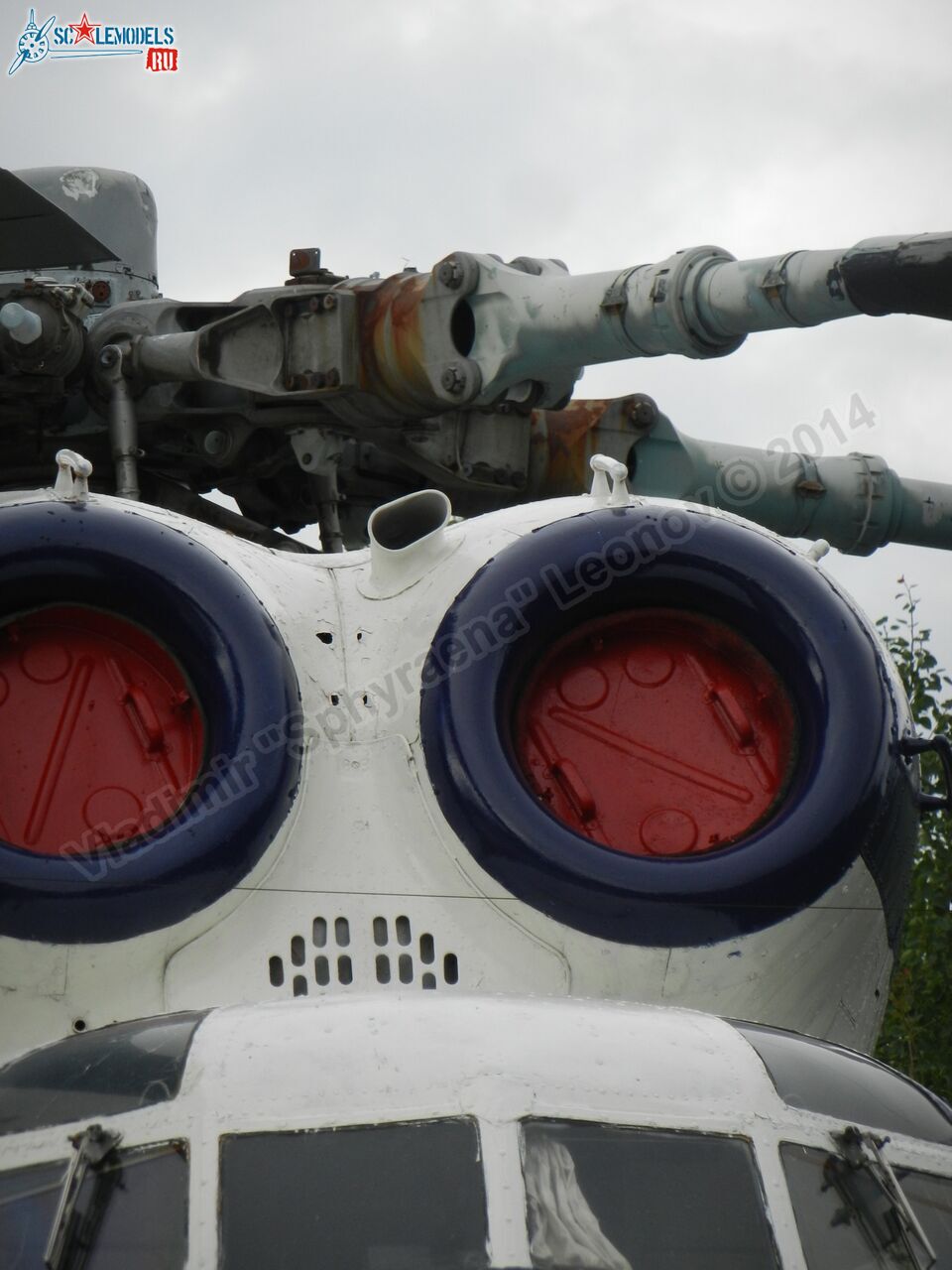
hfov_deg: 5.1
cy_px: 635
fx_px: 10707
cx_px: 476
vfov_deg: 6.8
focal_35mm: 292
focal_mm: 52.6
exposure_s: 1/640
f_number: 5.3
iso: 160
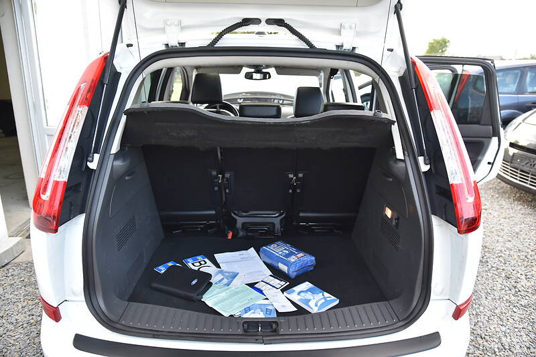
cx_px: 268
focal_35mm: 24
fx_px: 357
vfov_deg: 53.1
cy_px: 178
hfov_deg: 73.8
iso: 400
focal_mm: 24
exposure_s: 1/80
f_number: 4.5
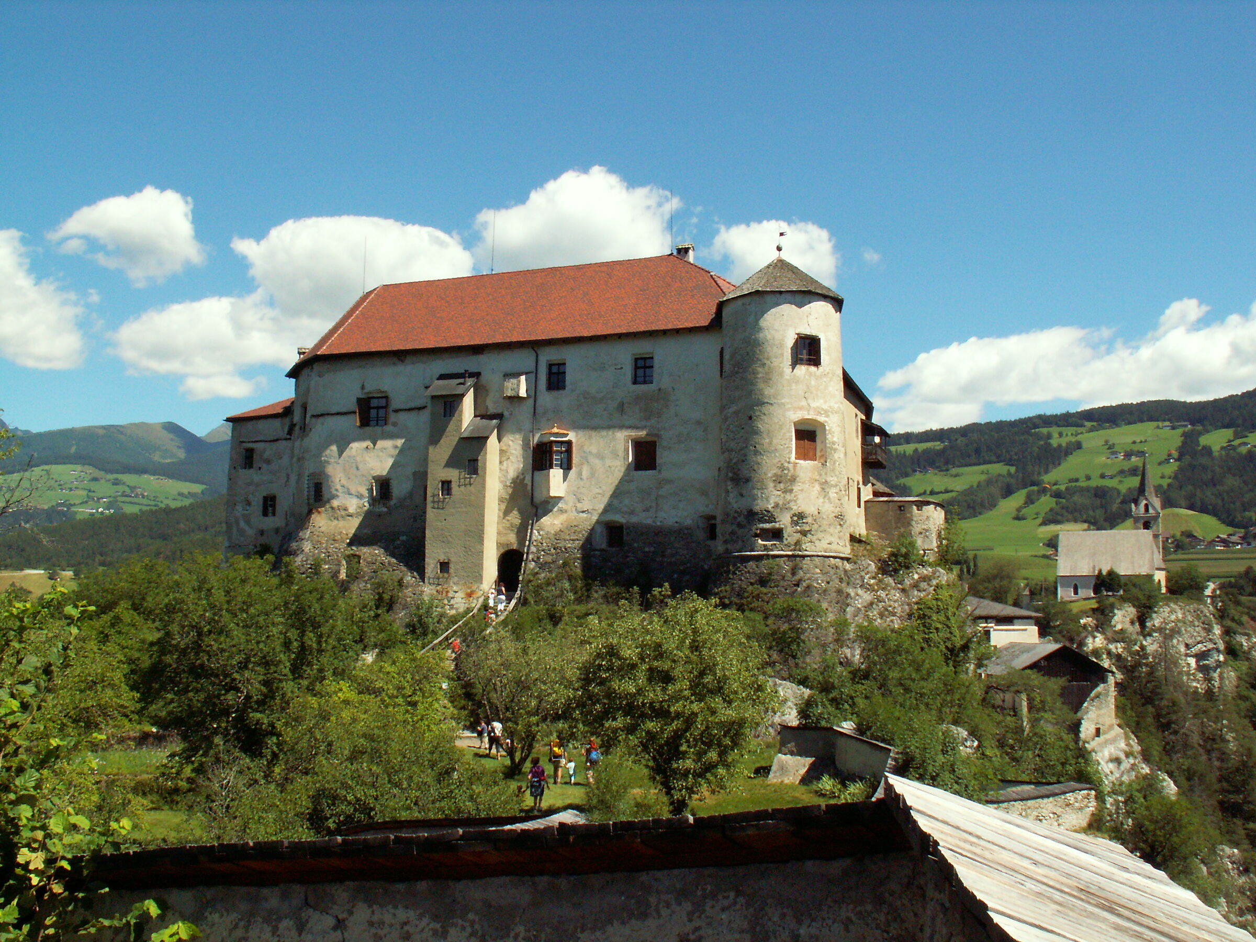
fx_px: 1270
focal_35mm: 35
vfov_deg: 40.7
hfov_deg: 52.6
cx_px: 628
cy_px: 471
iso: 100
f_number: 8
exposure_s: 1/250
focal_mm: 5.86
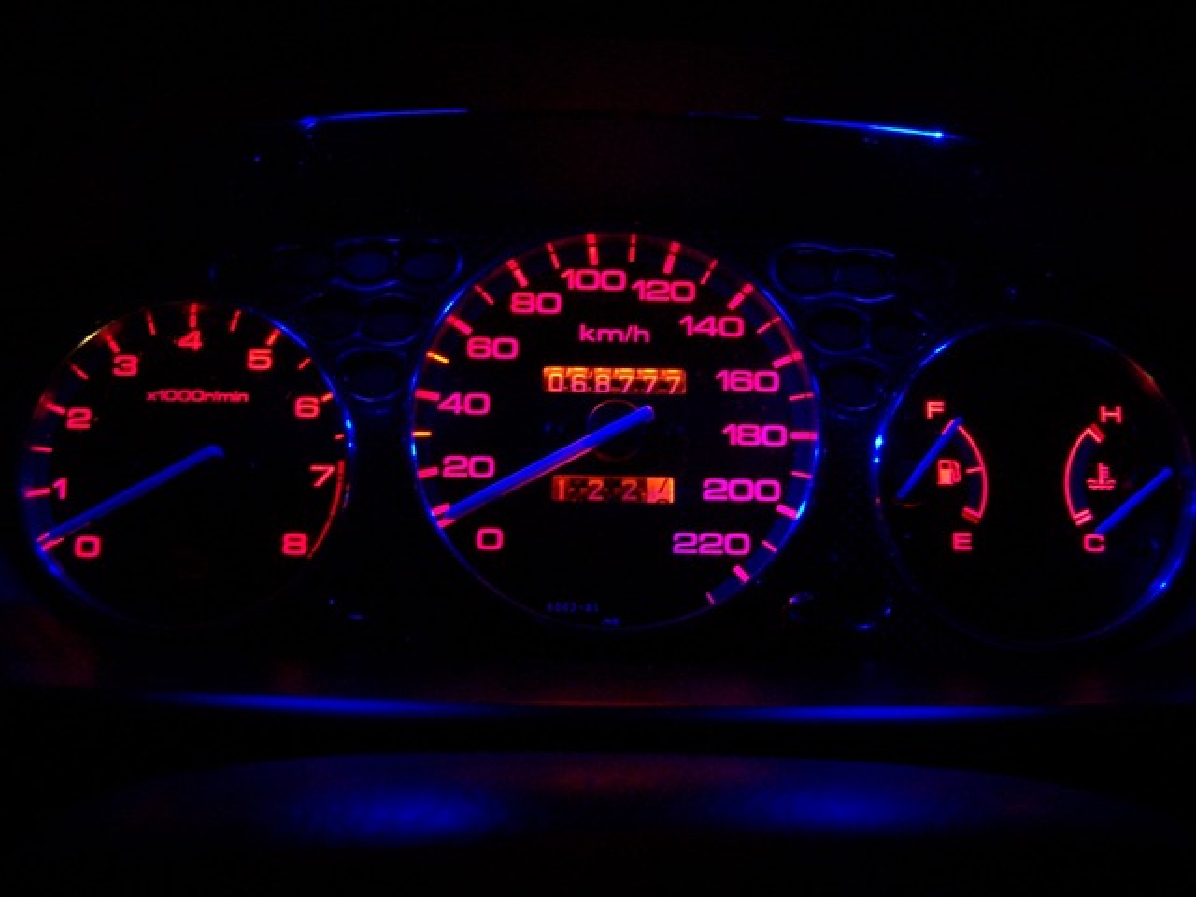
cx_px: 598
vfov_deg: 37.7
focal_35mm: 38
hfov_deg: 49.0
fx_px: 1313
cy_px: 448
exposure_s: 2
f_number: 2.8
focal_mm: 6.3
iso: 200
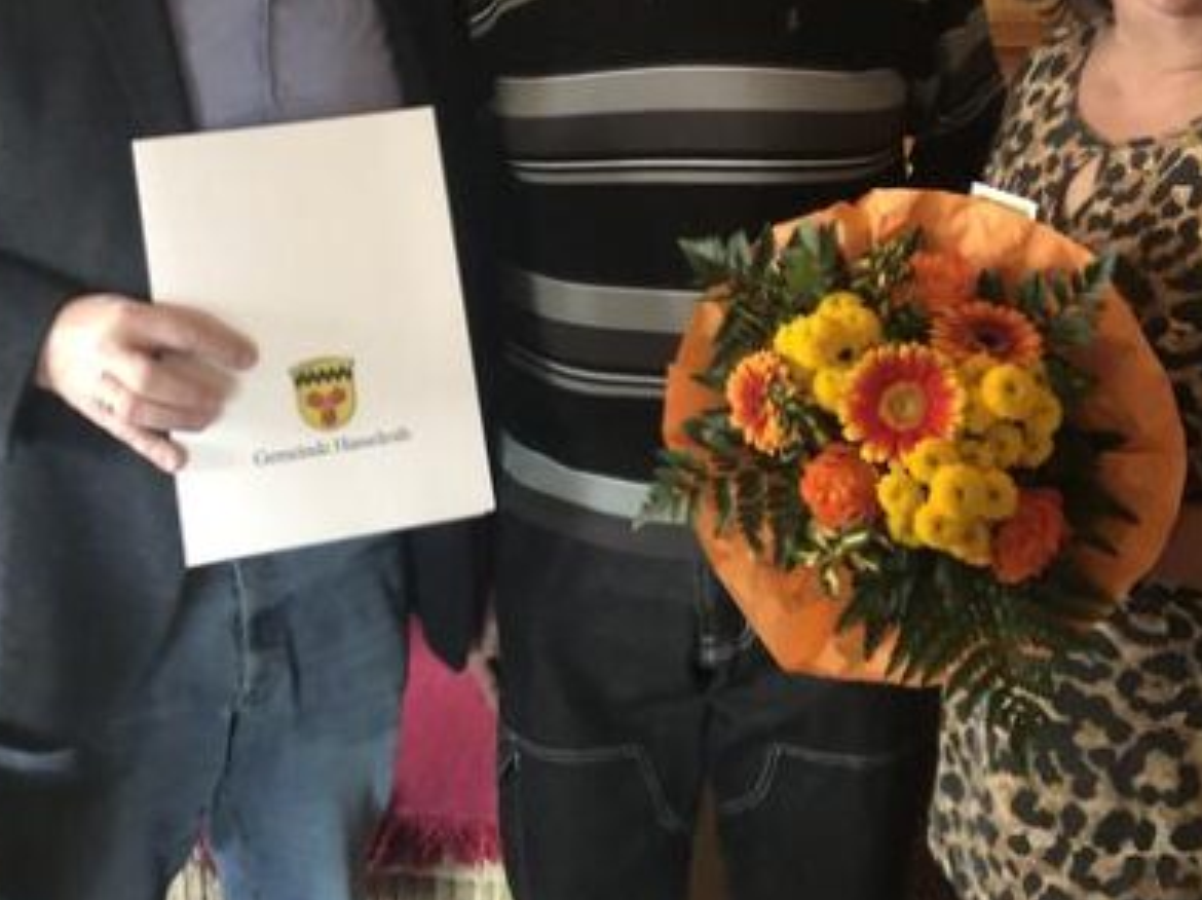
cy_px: 185
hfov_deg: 38.2
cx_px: 632
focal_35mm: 50
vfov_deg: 28.5
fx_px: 1735
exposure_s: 1/5
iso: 80
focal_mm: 3.99
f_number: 1.8
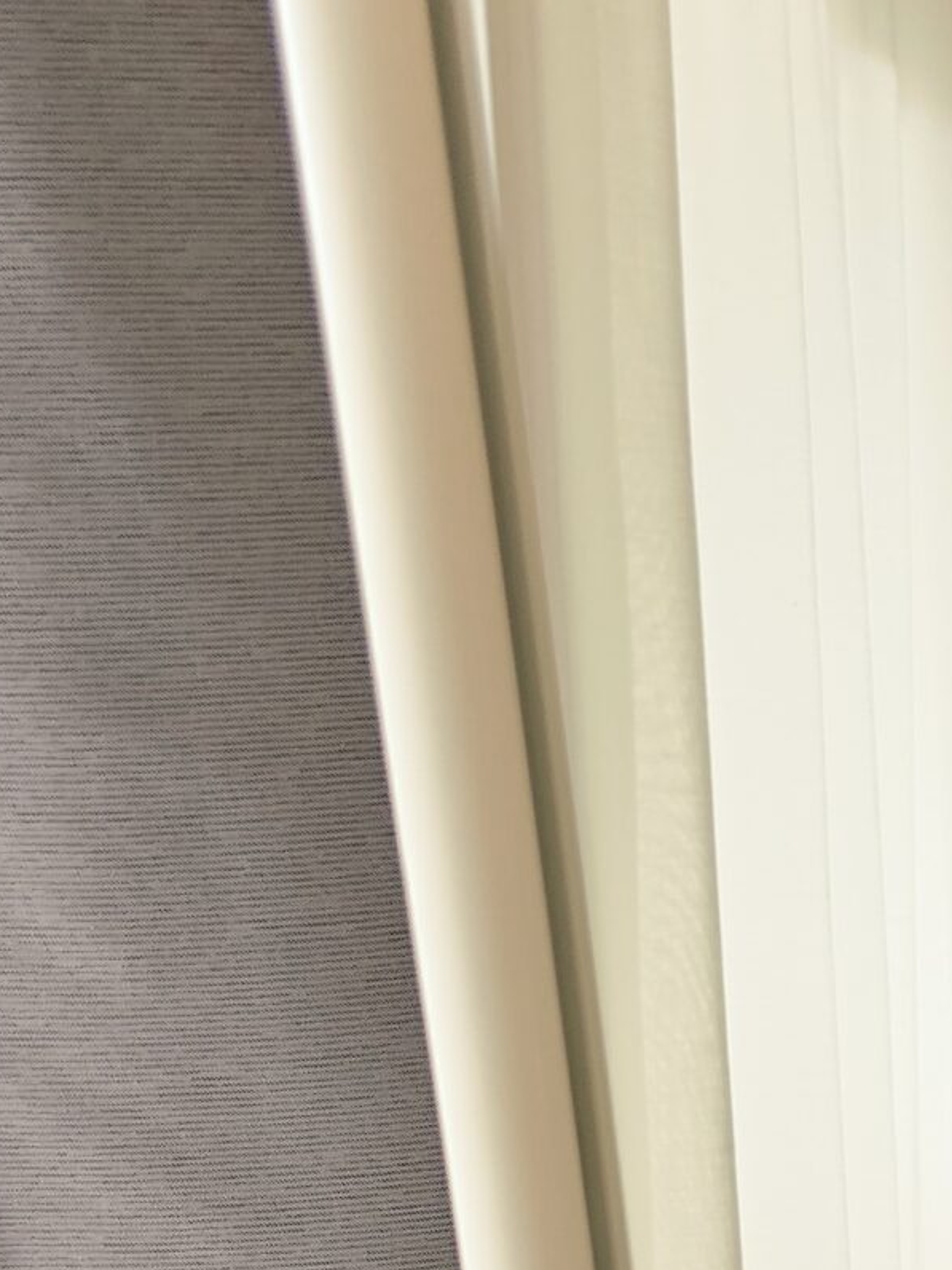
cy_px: 1493
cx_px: 1461
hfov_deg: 17.7
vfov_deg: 24.1
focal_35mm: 74
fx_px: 2714
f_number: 1.7
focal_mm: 6.3
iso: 80
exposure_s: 1/100
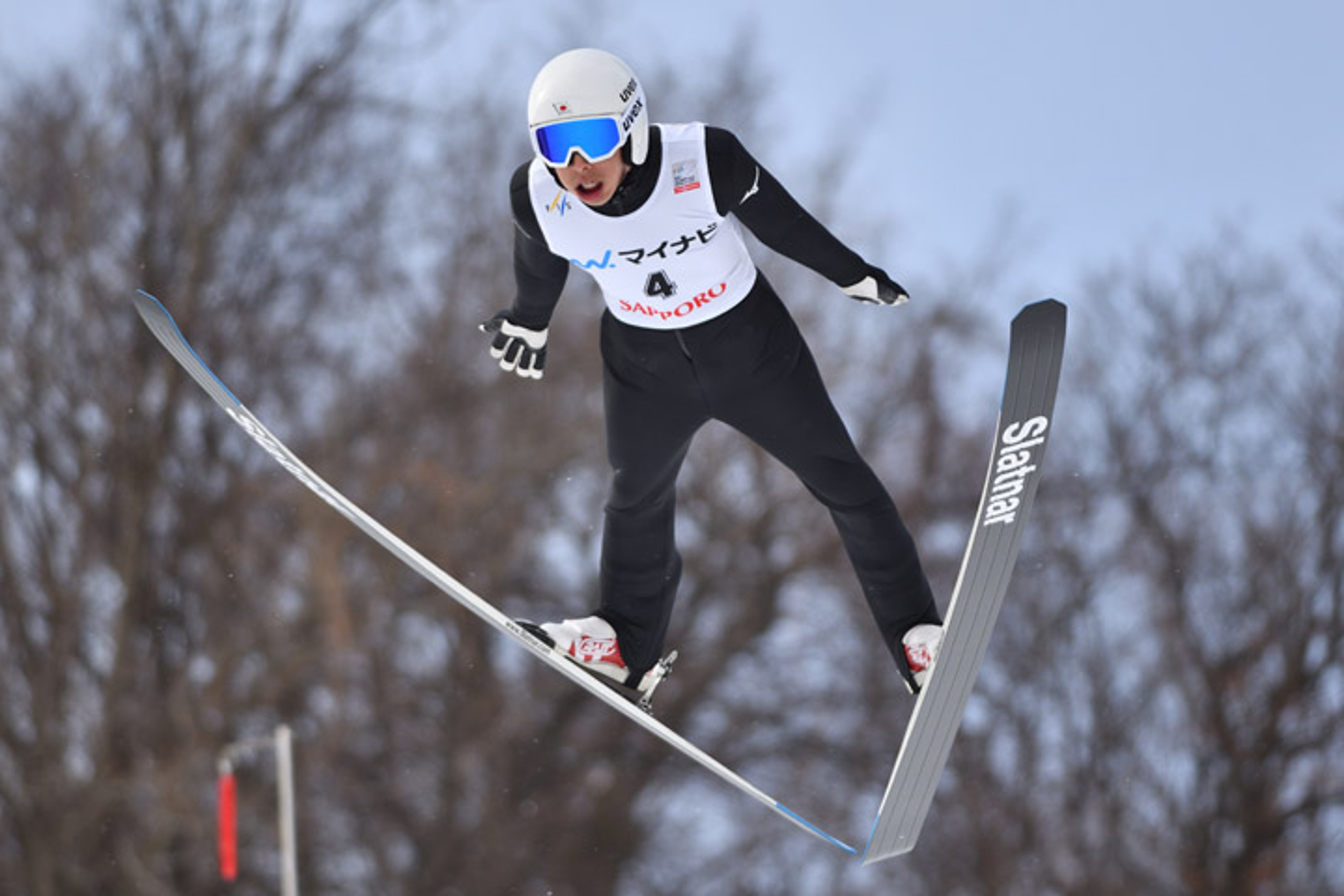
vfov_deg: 3.1
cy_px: 448
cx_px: 672
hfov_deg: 4.6
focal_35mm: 450
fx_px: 16799
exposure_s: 1/1600
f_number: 4
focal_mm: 300
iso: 200
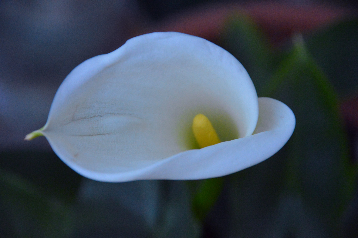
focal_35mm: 202
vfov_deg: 6.8
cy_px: 119
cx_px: 179
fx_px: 2012
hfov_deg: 10.2
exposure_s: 1/100
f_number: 5.6
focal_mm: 135
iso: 3200
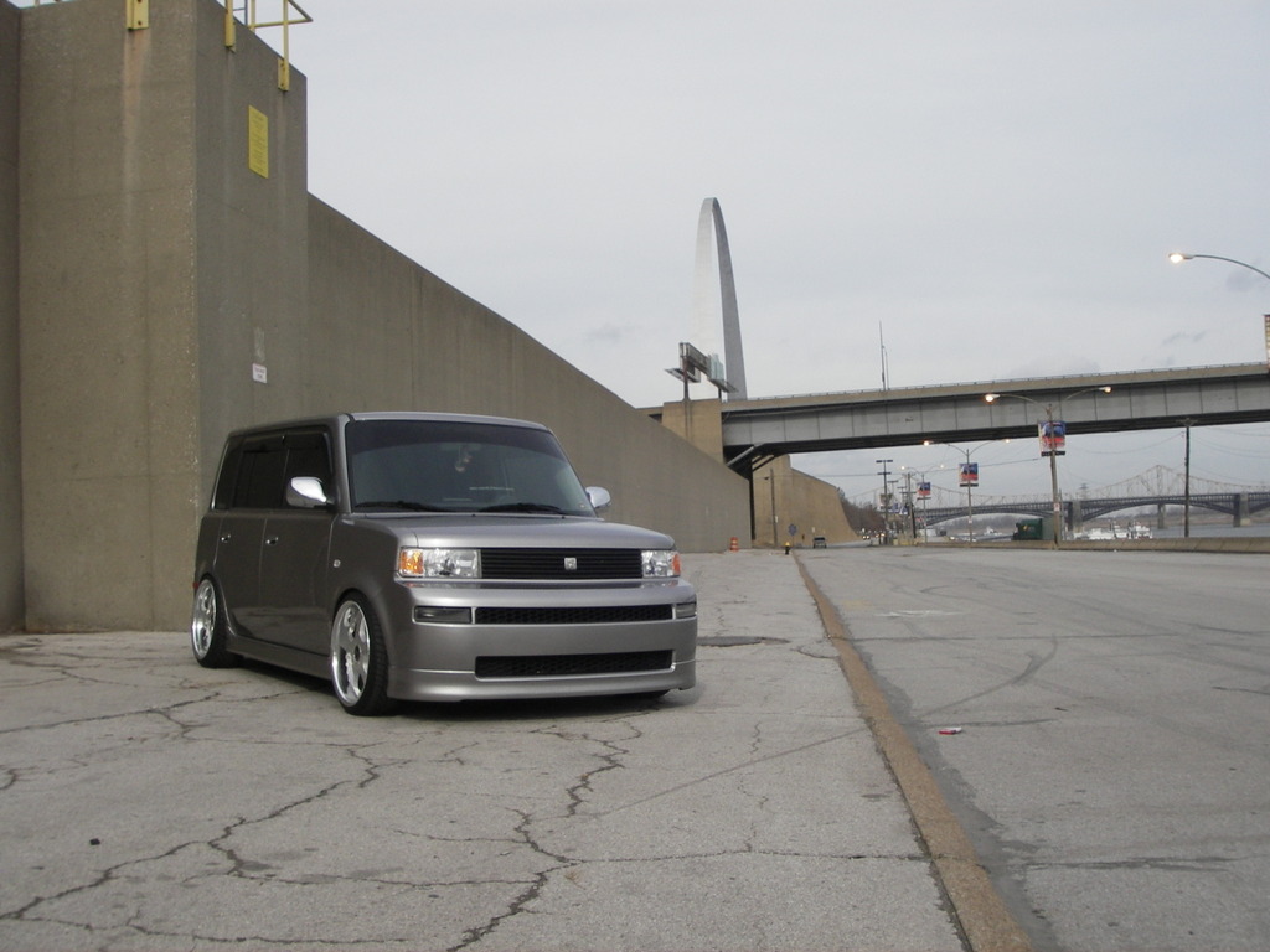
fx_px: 1394
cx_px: 635
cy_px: 476
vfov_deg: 37.7
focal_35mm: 38
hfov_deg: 49.0
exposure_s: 1/200
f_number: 6.6
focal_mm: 6.3
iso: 50
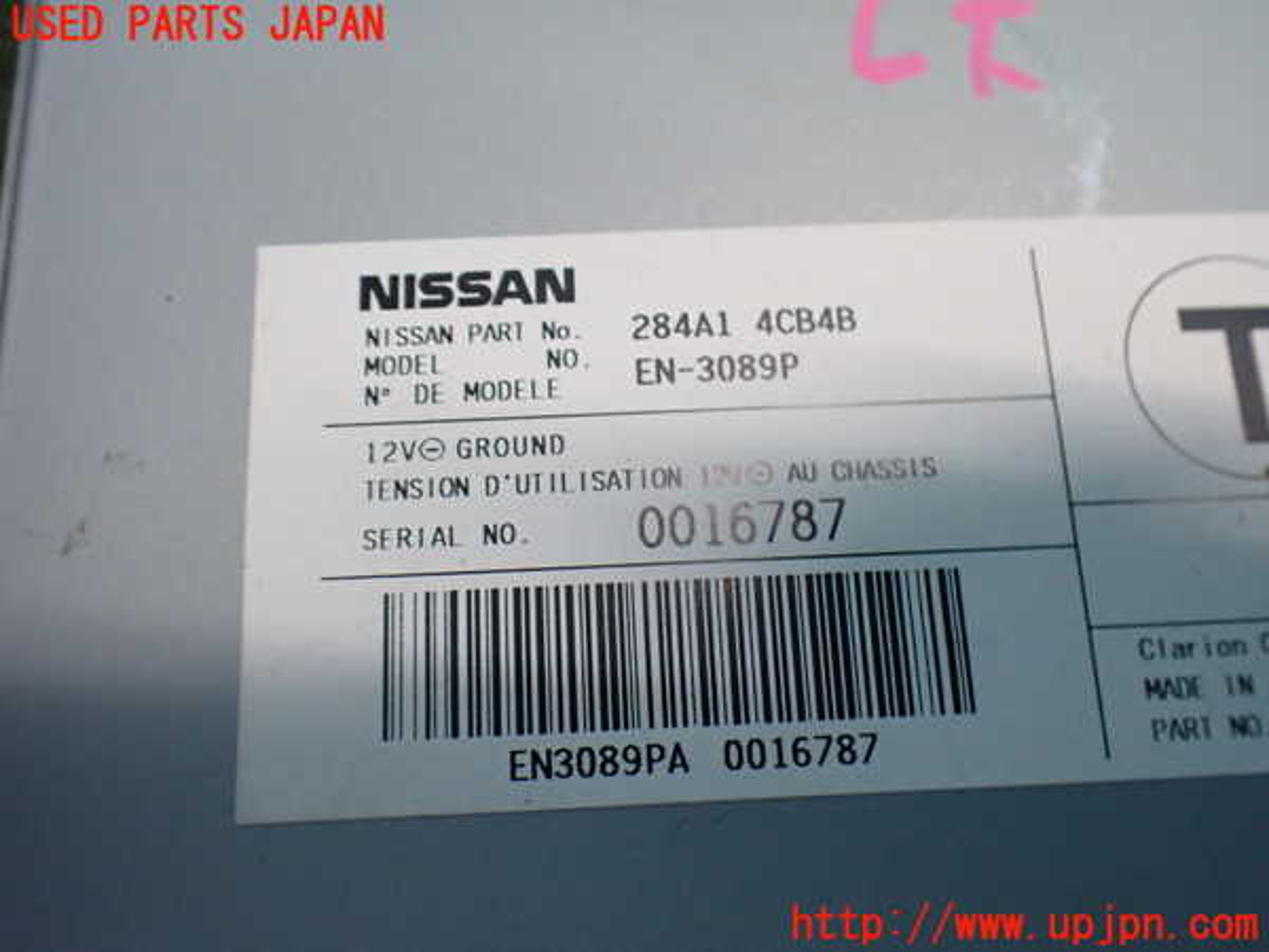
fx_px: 1100
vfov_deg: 46.8
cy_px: 476
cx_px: 634
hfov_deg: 60.0
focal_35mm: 30
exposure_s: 1/125
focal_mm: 5.4
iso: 640
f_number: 2.3
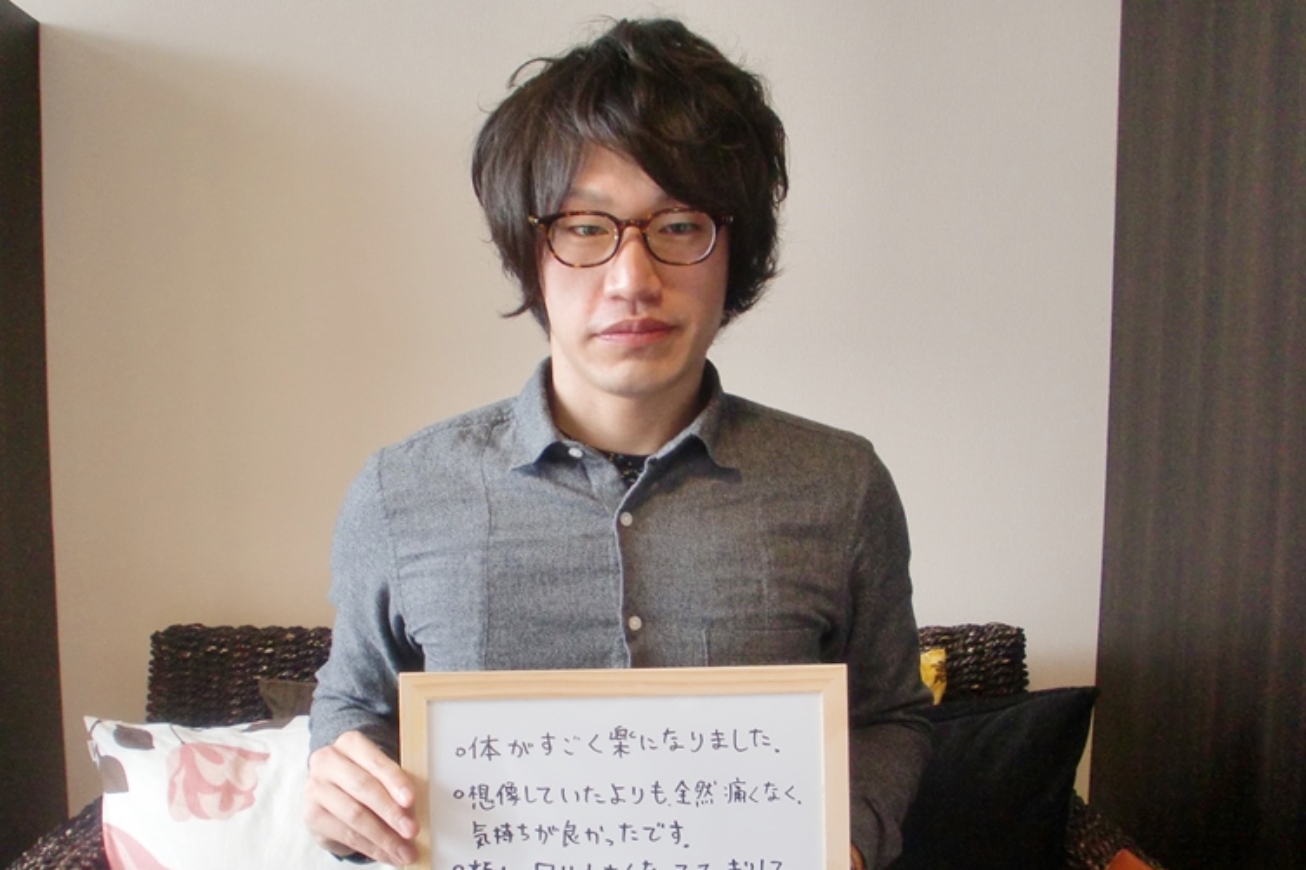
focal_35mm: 31
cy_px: 517
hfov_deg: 60.3
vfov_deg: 42.1
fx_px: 1124
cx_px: 627
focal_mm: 4.65
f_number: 2.6
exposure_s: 1/60
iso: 160
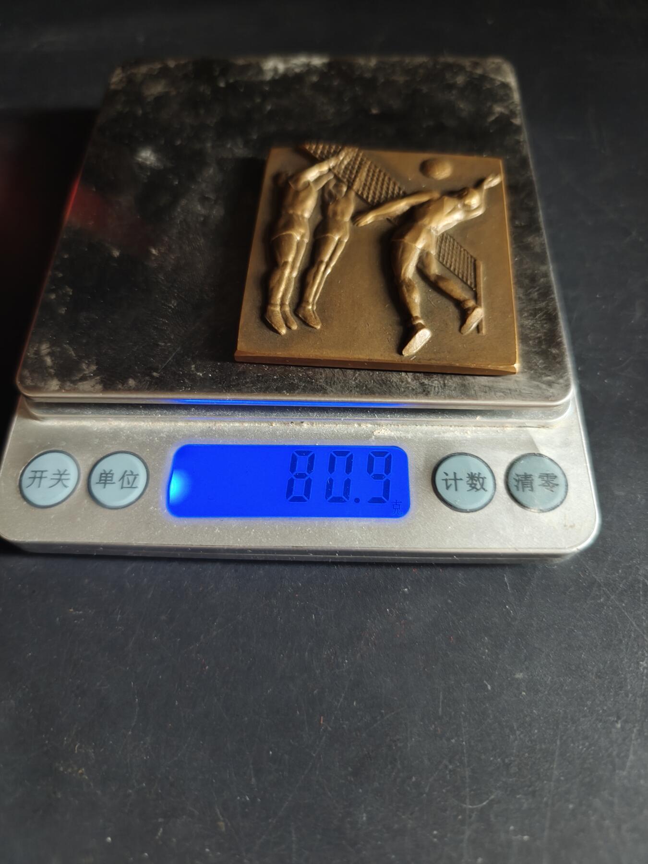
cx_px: 324
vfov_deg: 73.9
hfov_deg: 58.9
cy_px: 432
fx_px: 574
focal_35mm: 23
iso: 800
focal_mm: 6.06
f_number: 1.6
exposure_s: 1/57.7
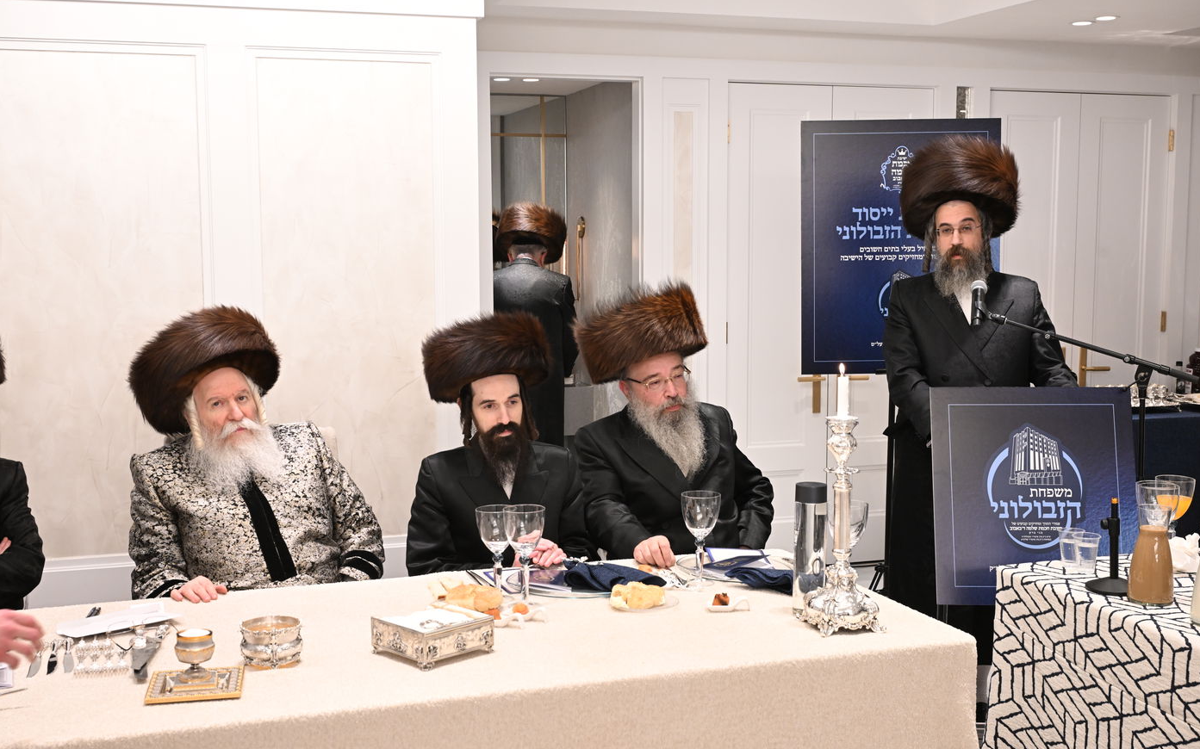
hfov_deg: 47.2
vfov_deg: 30.5
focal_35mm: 42
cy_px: 393
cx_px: 600
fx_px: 1373
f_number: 8
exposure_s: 1/80
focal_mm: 41
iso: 1600
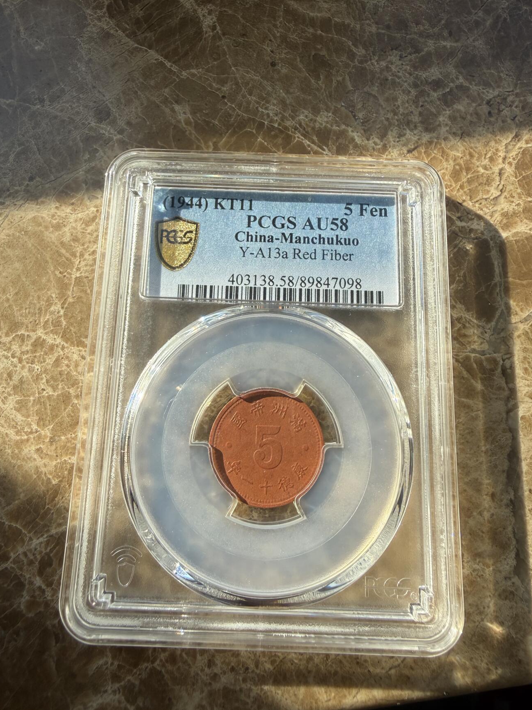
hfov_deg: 54.9
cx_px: 261
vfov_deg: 69.4
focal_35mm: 25
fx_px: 512
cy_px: 343
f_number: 2.2
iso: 40
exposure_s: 1/908
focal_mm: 2.22
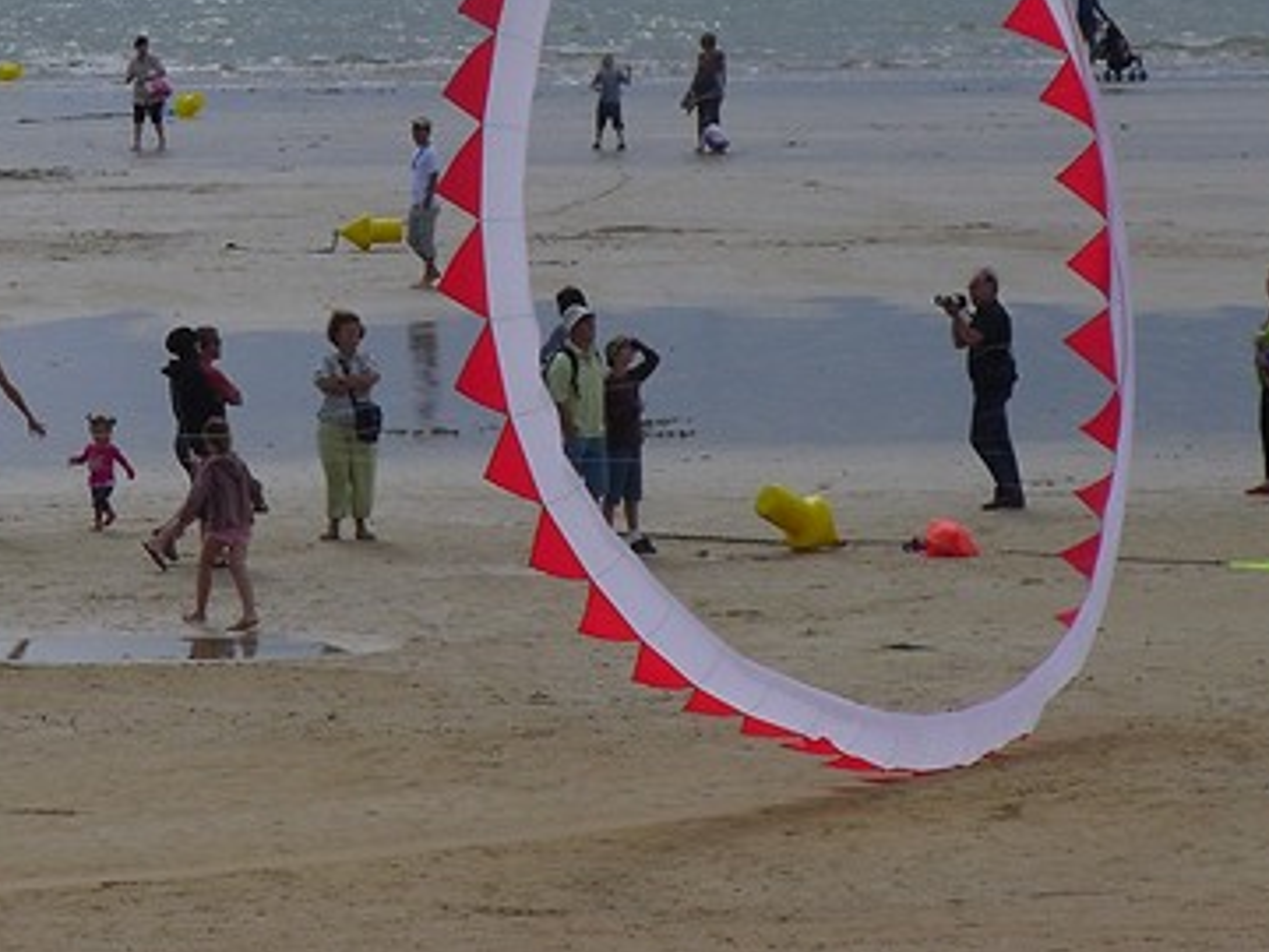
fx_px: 10595
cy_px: 67
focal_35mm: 289
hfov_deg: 6.9
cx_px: 594
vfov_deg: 5.1
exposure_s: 1/824
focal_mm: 26.6
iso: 80
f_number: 5.1
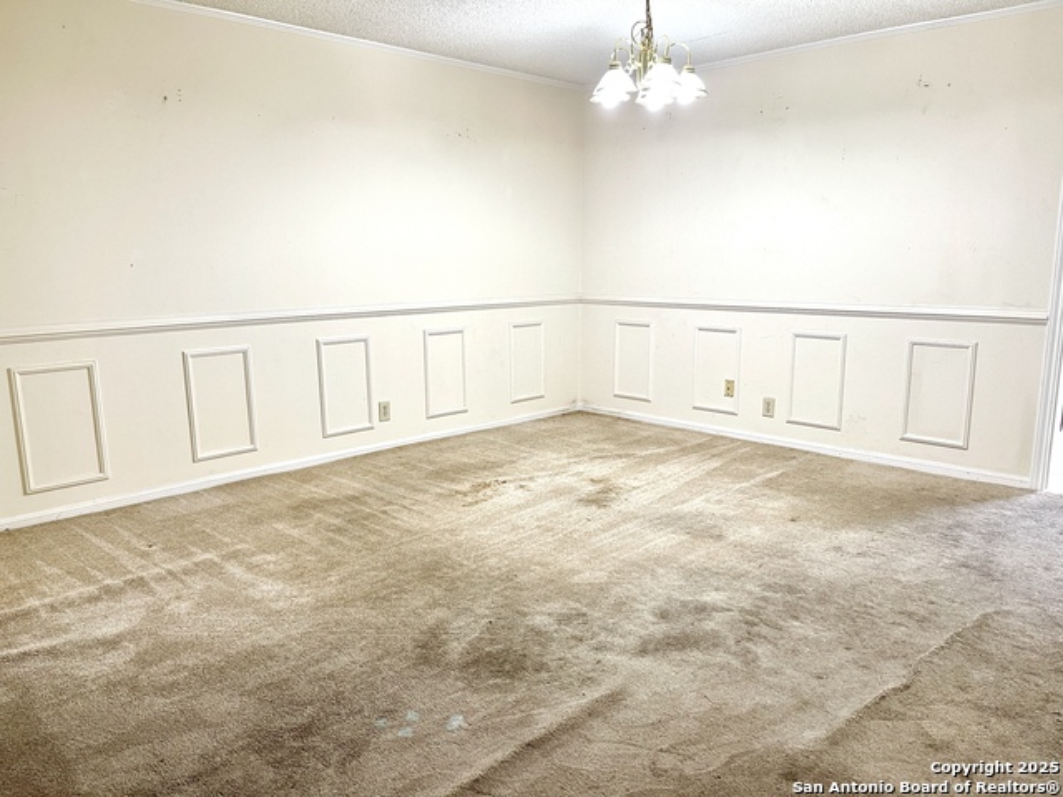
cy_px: 398
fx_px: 768
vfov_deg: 54.9
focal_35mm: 25
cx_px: 532
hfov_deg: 69.4
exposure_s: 1/60
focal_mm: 5.1
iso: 80
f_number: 1.6
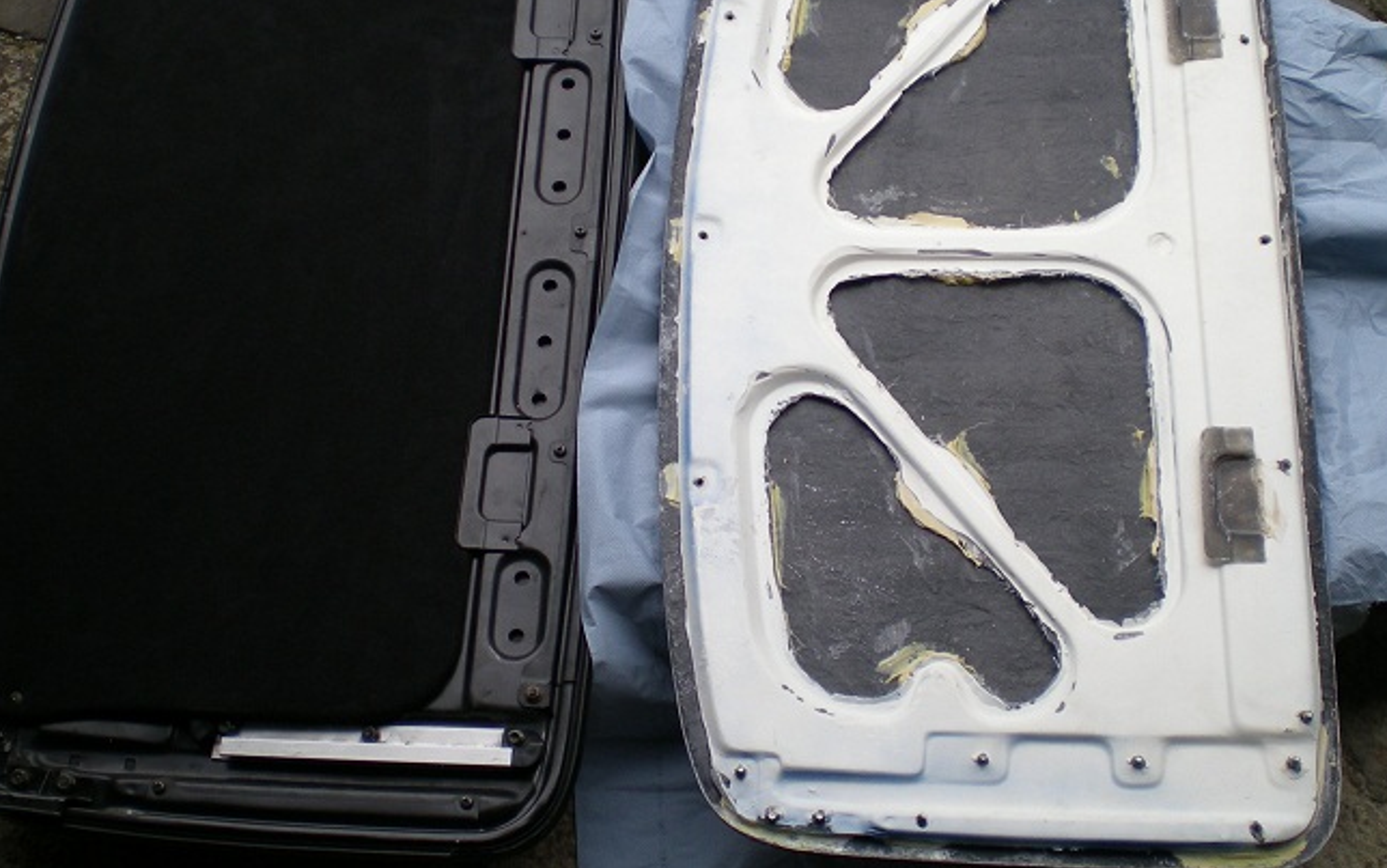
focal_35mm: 50
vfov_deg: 25.8
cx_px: 721
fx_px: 1891
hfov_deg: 40.3
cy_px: 330
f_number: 3.1
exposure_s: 1/112
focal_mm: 6.3
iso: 50
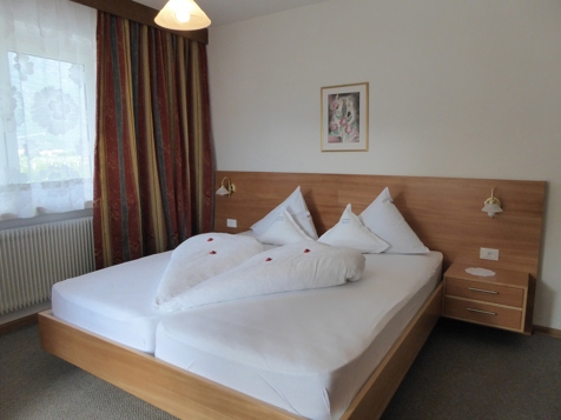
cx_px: 280
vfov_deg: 54.9
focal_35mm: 25
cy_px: 210
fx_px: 405
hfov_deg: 69.4
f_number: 3.3
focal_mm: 4.3
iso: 400
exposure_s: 1/60
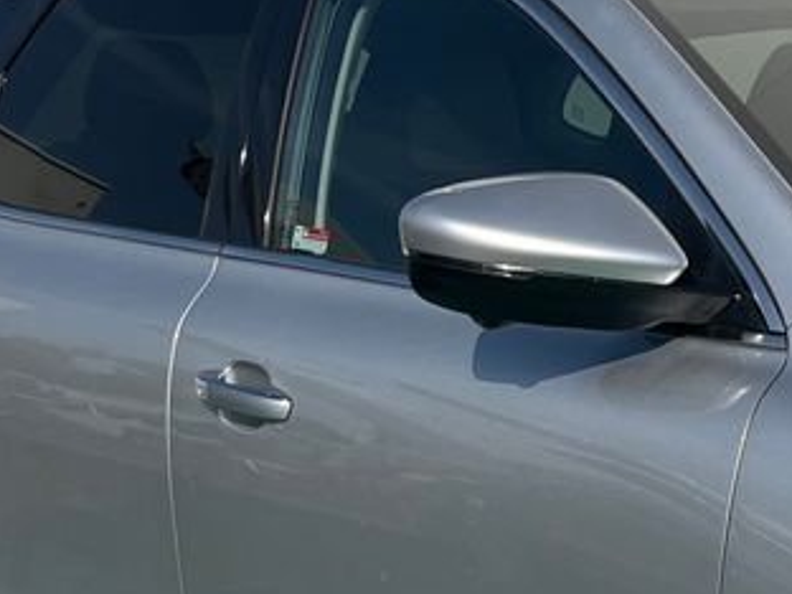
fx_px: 2288
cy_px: 647
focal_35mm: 100
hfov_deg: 18.3
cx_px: 1031
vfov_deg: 14.5
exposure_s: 1/7353
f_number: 1.6
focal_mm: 5.1
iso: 50
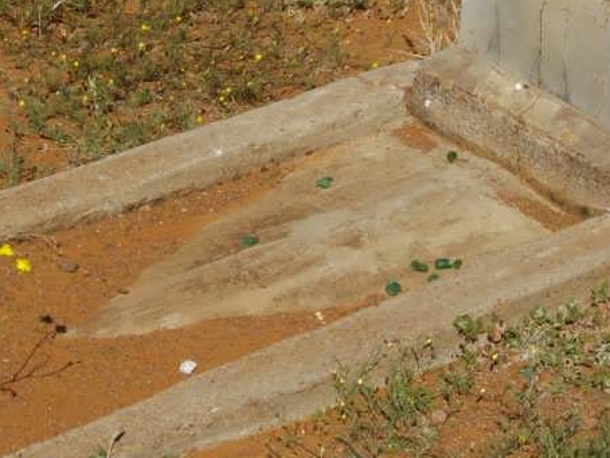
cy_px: -12
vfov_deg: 10.0
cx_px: 347
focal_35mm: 148
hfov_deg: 13.3
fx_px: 2609
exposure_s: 1/640
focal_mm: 9.2
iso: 80
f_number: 6
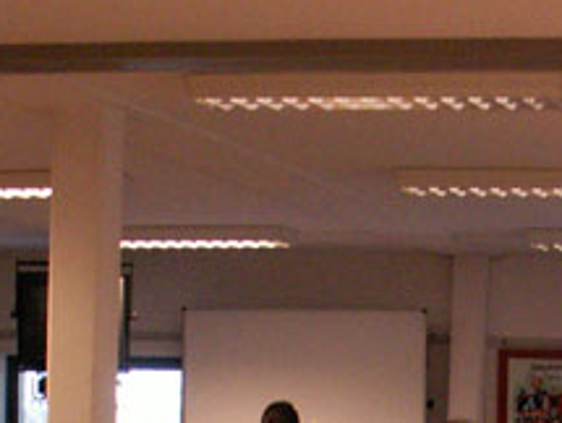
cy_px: 718
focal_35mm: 130
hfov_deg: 14.8
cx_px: 614
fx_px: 2114
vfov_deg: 10.8
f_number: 2.8
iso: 160
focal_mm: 5.86
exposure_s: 1/13
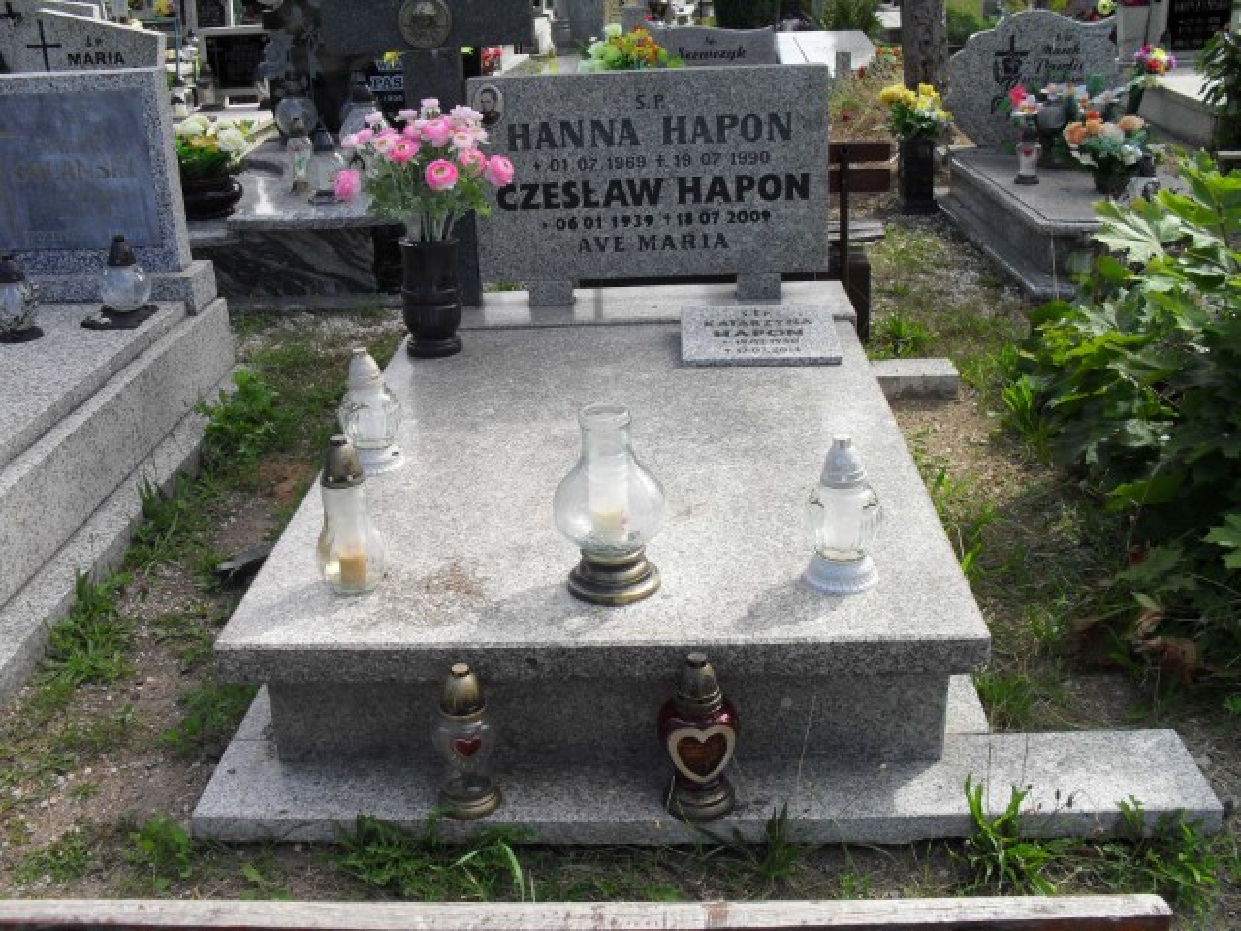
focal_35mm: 35
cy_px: 466
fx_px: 1255
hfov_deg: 52.6
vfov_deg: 40.7
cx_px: 620
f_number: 3.2
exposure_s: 1/350
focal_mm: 6.3
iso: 100
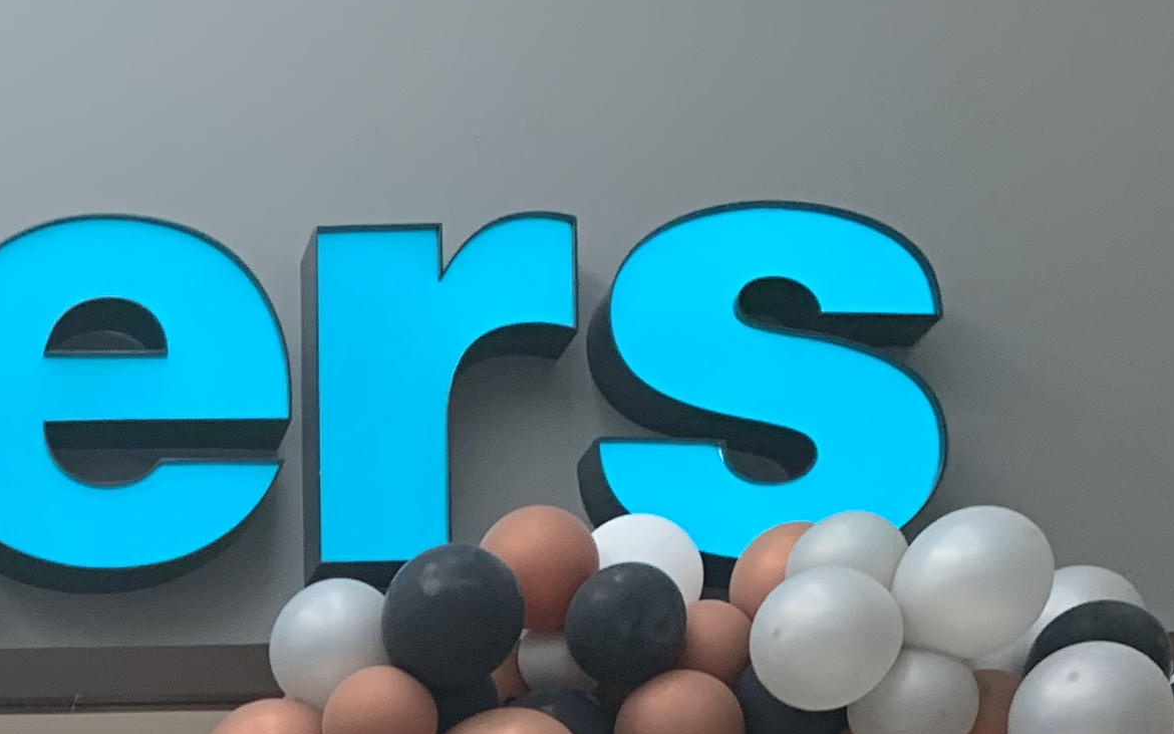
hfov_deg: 20.3
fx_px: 3039
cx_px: -291
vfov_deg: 12.1
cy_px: 1492
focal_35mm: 95
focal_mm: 4.25
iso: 100
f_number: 1.8
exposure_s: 1/95
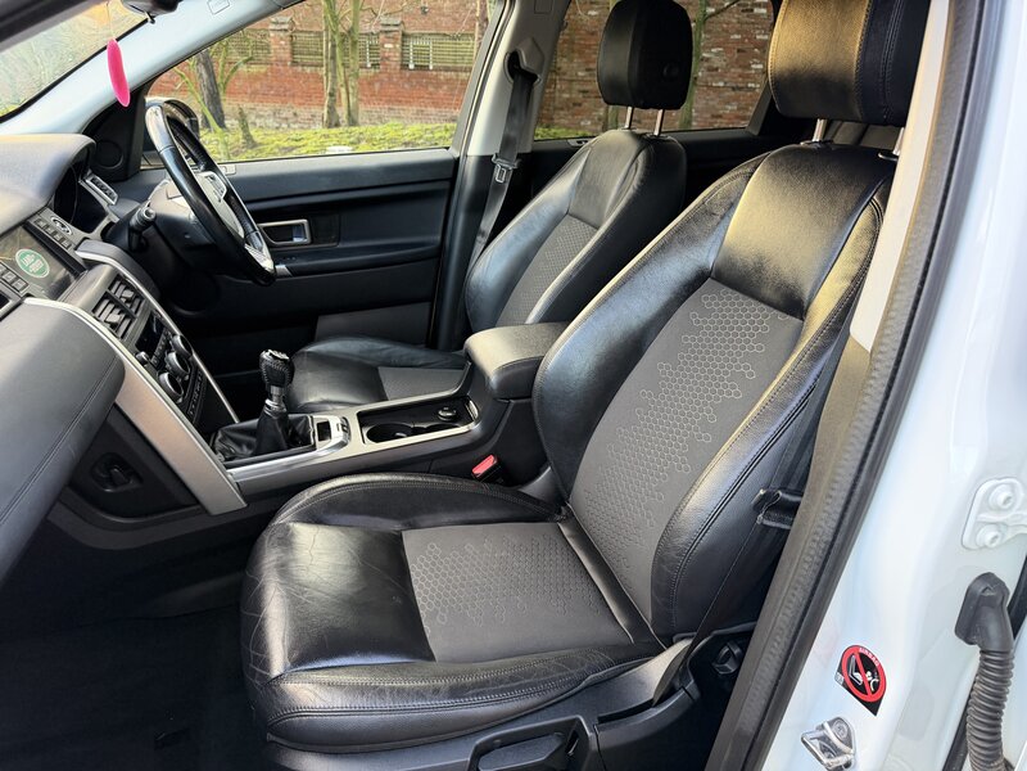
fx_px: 712
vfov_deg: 56.8
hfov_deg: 71.6
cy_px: 386
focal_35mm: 24
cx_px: 514
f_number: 1.78
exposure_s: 1/60
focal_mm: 6.76
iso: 320
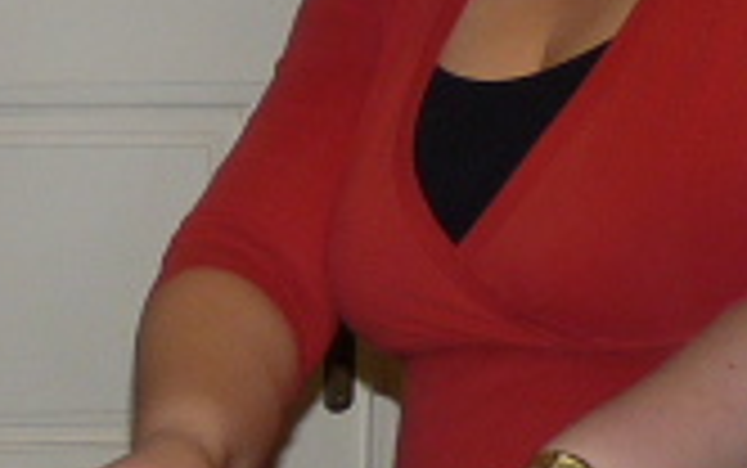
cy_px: 279
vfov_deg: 7.1
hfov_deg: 11.2
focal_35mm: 184
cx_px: -126
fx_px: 3748
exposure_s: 1/30
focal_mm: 4.8
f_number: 2.8
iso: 100
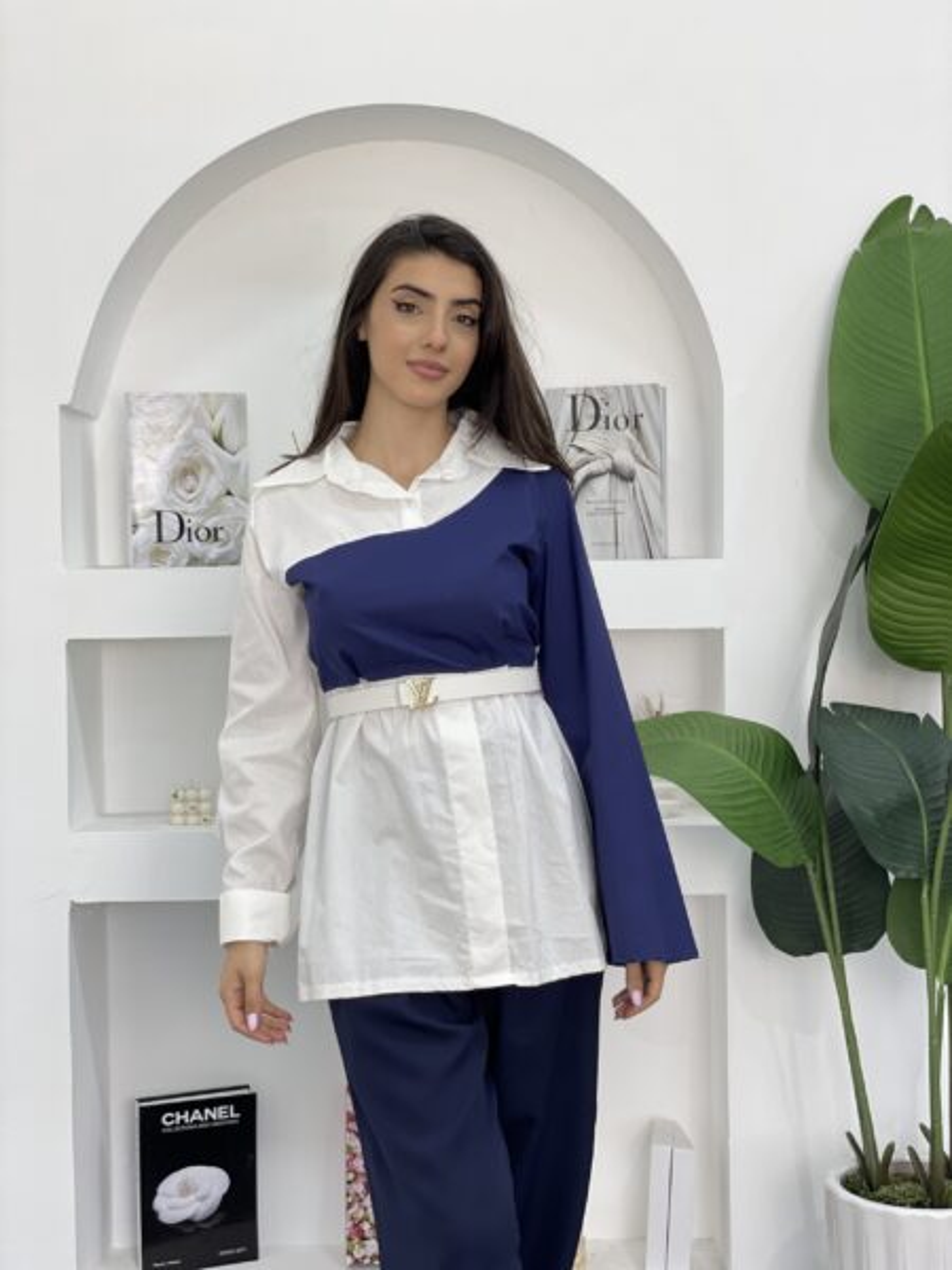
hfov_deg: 28.0
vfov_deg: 36.8
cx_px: 476
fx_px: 1907
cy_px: 635
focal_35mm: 52
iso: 40
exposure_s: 1/100
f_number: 2
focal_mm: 6
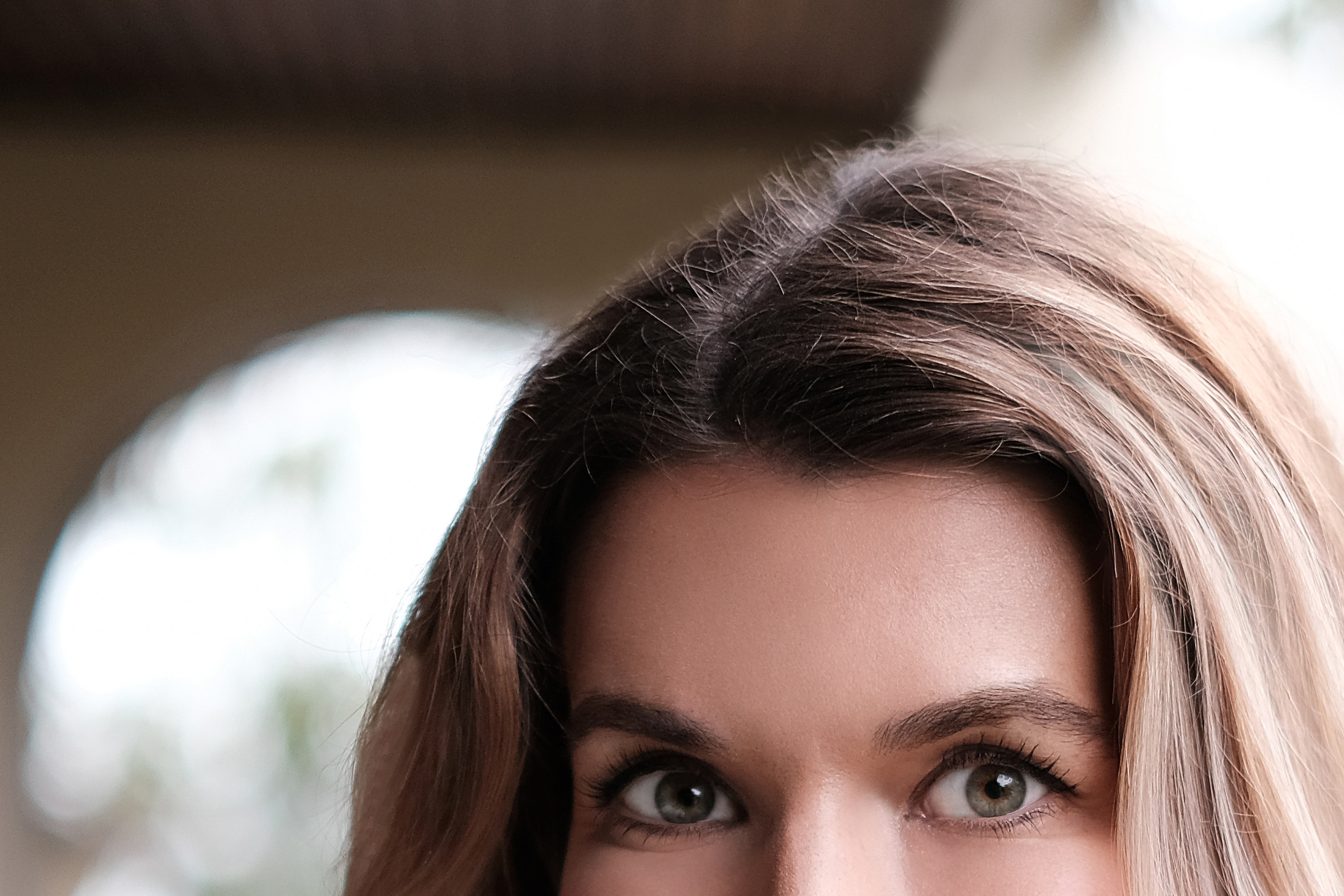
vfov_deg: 11.0
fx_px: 4592
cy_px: 969
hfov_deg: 16.6
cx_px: 982
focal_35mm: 123
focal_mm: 35
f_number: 1.4
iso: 250
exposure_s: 1/250
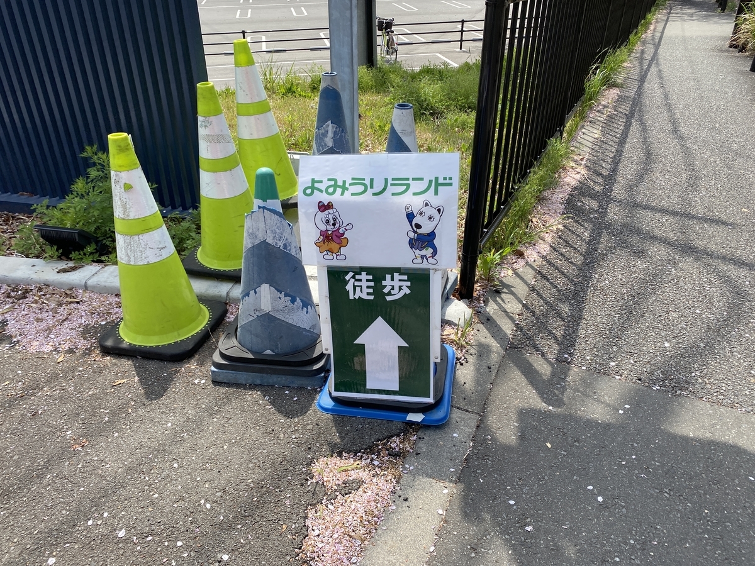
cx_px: 378
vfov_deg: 53.1
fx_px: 567
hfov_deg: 67.3
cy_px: 283
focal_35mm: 26
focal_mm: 4.25
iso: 32
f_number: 1.8
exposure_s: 1/1464
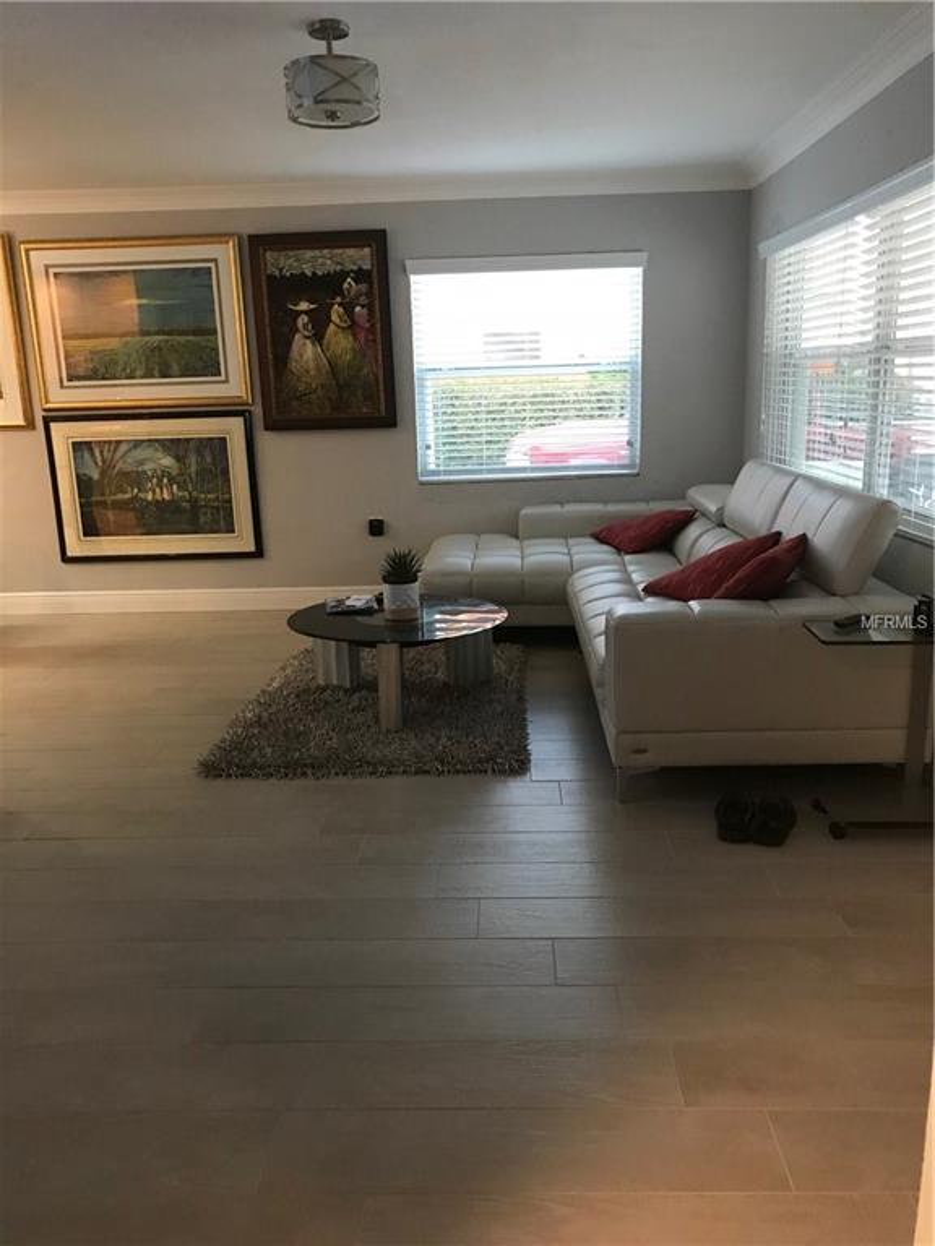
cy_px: 623
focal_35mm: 28
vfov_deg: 63.4
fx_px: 1008
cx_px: 468
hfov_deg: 49.7
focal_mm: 3.99
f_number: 1.8
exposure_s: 1/15
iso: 100
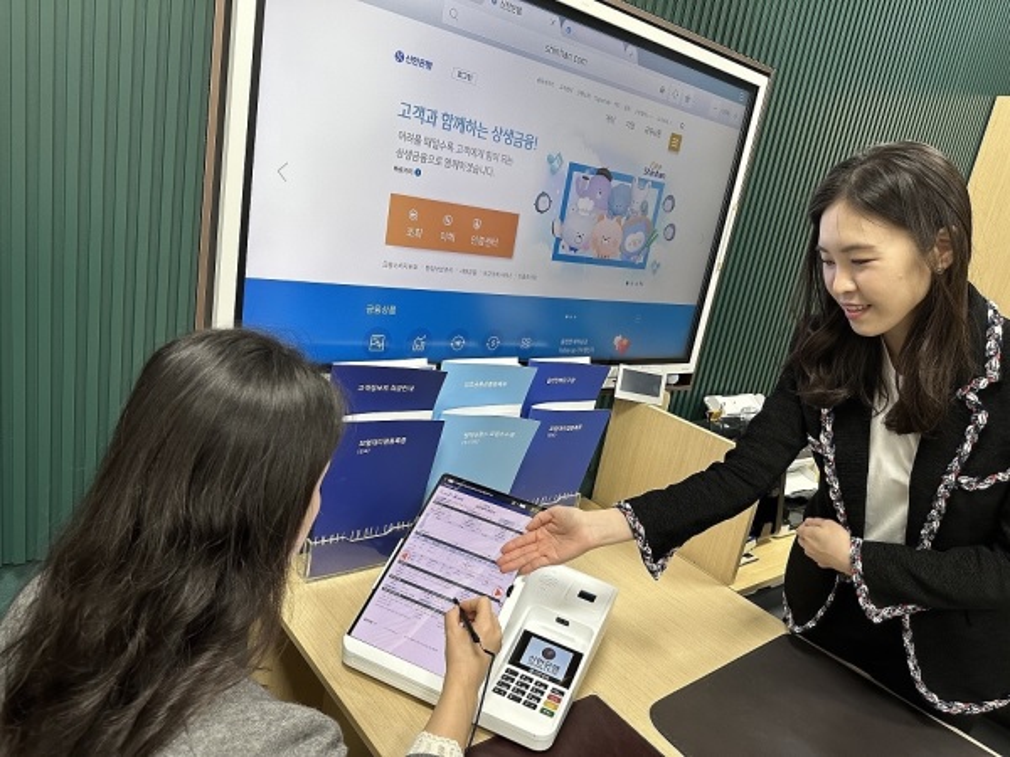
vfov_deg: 56.8
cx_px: 505
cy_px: 378
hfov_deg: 71.6
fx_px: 700
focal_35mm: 24
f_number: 1.78
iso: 200
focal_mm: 6.86
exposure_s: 1/120
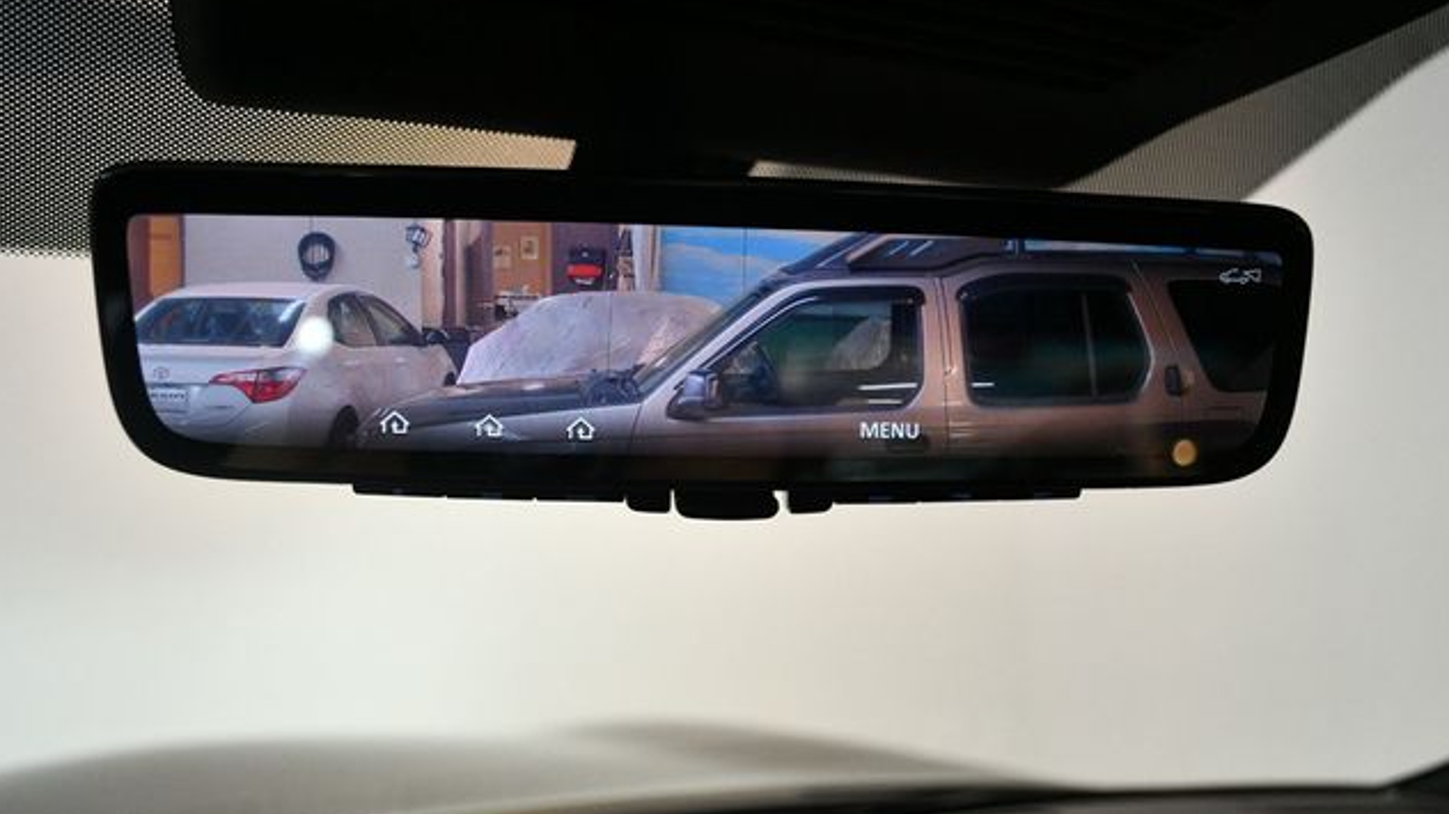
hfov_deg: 56.6
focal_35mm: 35
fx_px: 1344
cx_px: 722
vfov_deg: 33.7
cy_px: 417
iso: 1600
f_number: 3.8
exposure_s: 1/125
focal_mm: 22
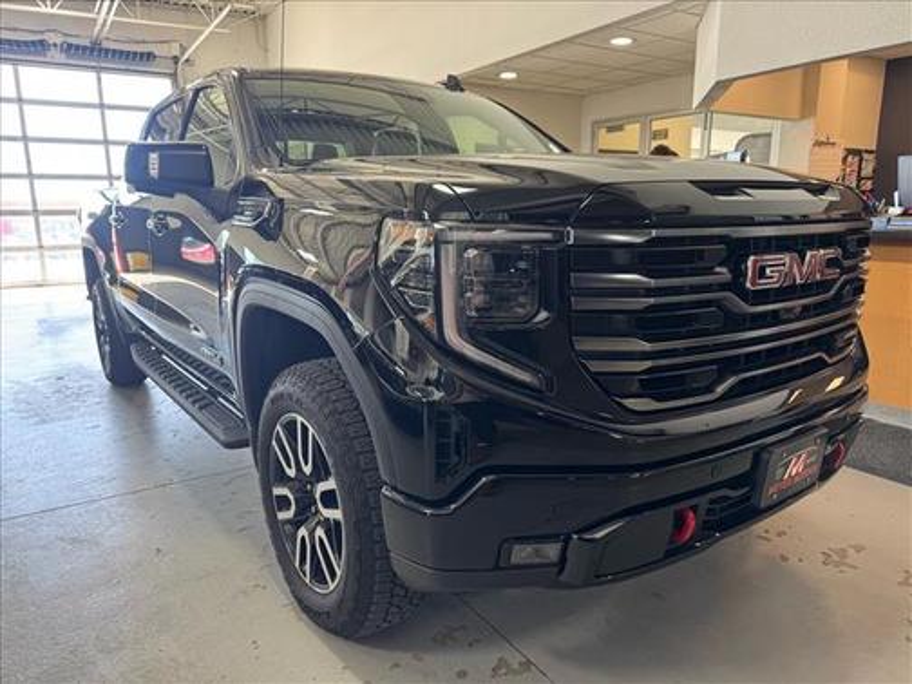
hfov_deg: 71.6
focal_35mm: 24
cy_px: 342
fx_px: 632
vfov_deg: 56.8
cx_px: 456
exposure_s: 1/60
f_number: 1.78
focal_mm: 6.76
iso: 125
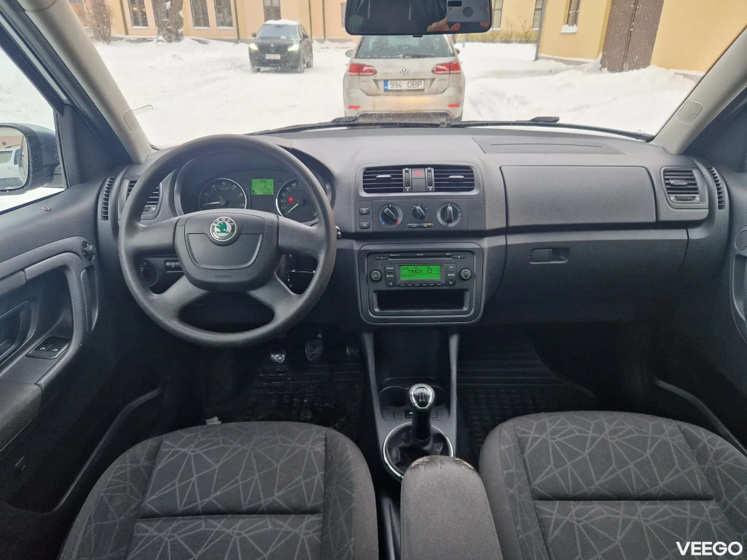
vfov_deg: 58.9
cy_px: 280
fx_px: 496
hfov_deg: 73.9
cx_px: 374
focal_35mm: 23
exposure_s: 1/100
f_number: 1.8
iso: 200
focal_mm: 5.4
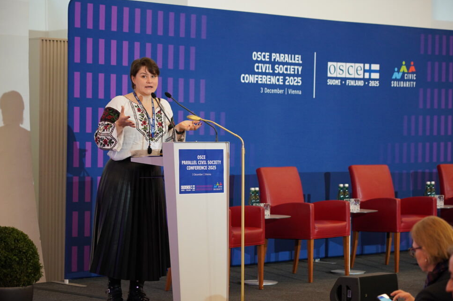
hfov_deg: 18.4
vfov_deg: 12.3
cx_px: 236
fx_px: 1395
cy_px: 158
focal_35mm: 111
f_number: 4
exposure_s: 1/100
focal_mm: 105
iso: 2500
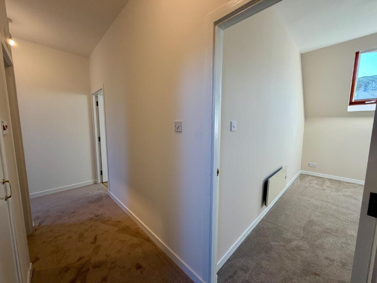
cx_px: 188
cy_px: 142
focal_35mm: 14
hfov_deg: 102.1
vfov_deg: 85.7
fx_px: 152
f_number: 2.2
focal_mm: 2.22
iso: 80
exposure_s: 1/100
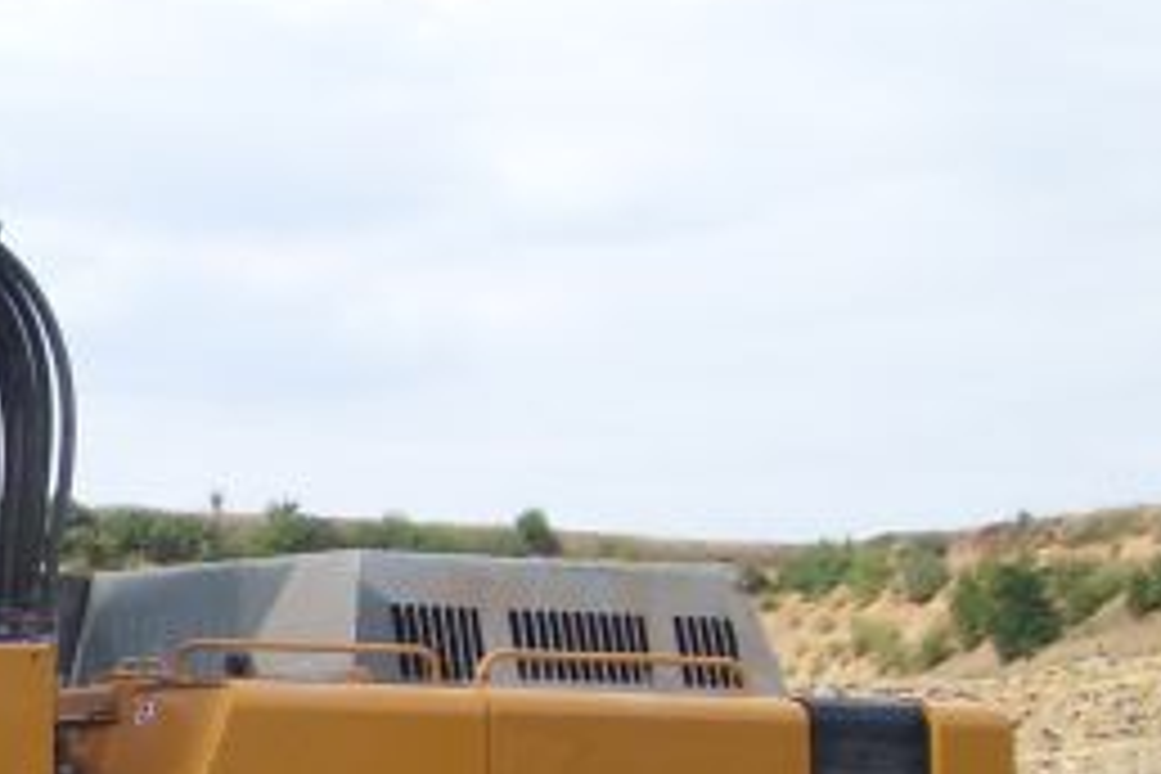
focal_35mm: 142
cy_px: 706
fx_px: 4579
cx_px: -446
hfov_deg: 13.8
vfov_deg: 9.6
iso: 50
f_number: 7.8
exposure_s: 1/161
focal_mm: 7.43
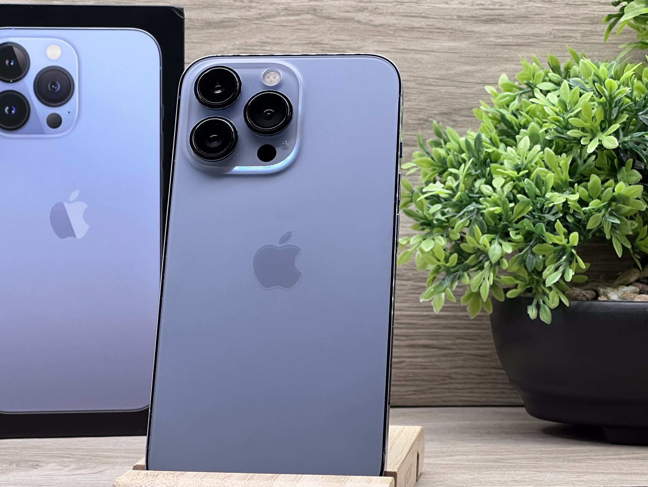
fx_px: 2003
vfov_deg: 13.8
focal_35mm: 107
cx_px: 221
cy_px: 289
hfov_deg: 18.3
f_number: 2.8
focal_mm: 9
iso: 100
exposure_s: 1/100
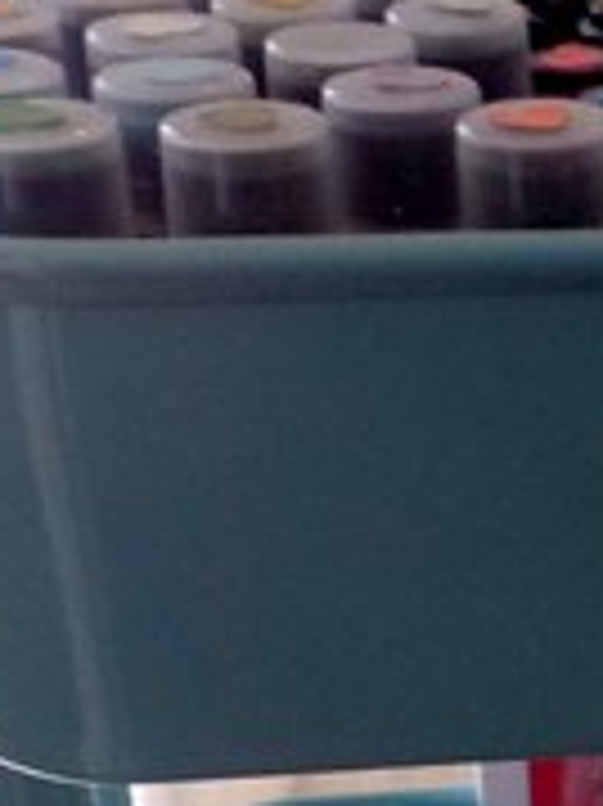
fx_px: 2395
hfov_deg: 13.3
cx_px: 999
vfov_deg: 18.5
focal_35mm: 103
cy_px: 856
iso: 400
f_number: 2.8
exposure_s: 1/20
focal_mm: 4.1
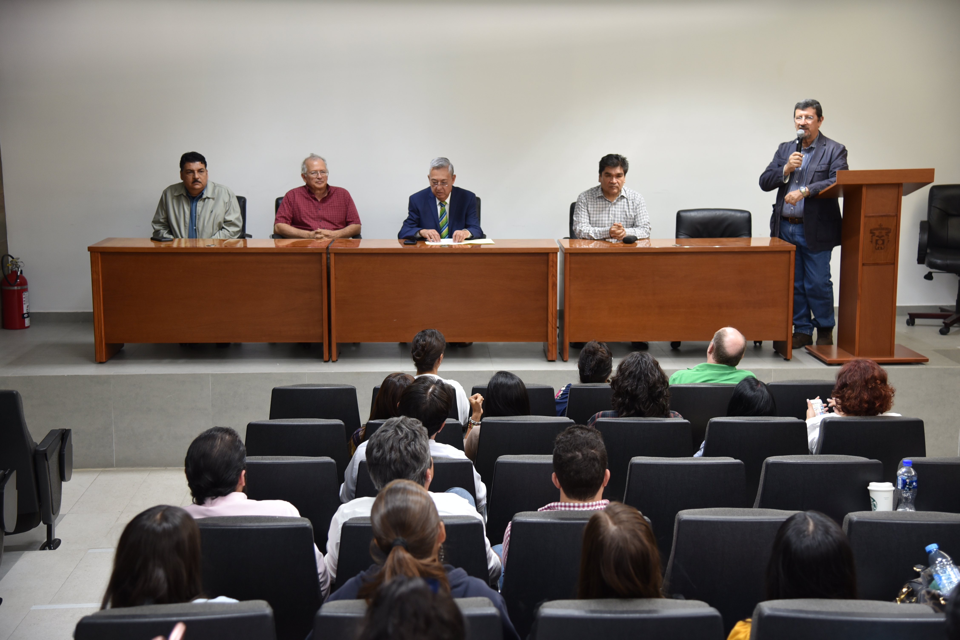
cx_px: 480
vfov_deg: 26.0
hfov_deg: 38.2
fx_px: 1387
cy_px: 320
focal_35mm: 52
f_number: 4
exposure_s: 1/30
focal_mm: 52
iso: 800
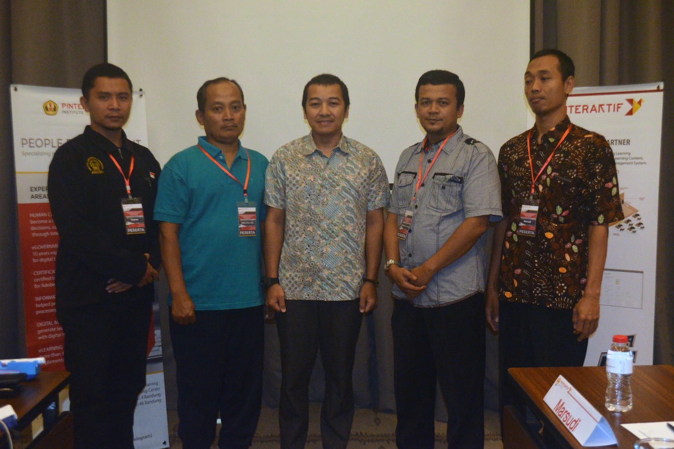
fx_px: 805
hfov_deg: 45.4
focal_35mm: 43
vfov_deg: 31.2
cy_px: 229
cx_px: 342
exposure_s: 1/60
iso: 3200
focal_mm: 28
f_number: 4.5
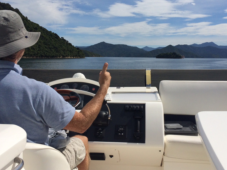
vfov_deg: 36.6
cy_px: 63
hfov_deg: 47.8
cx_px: 118
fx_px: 256
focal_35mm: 39
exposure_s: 1/8264
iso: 40
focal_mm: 4.15
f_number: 2.2
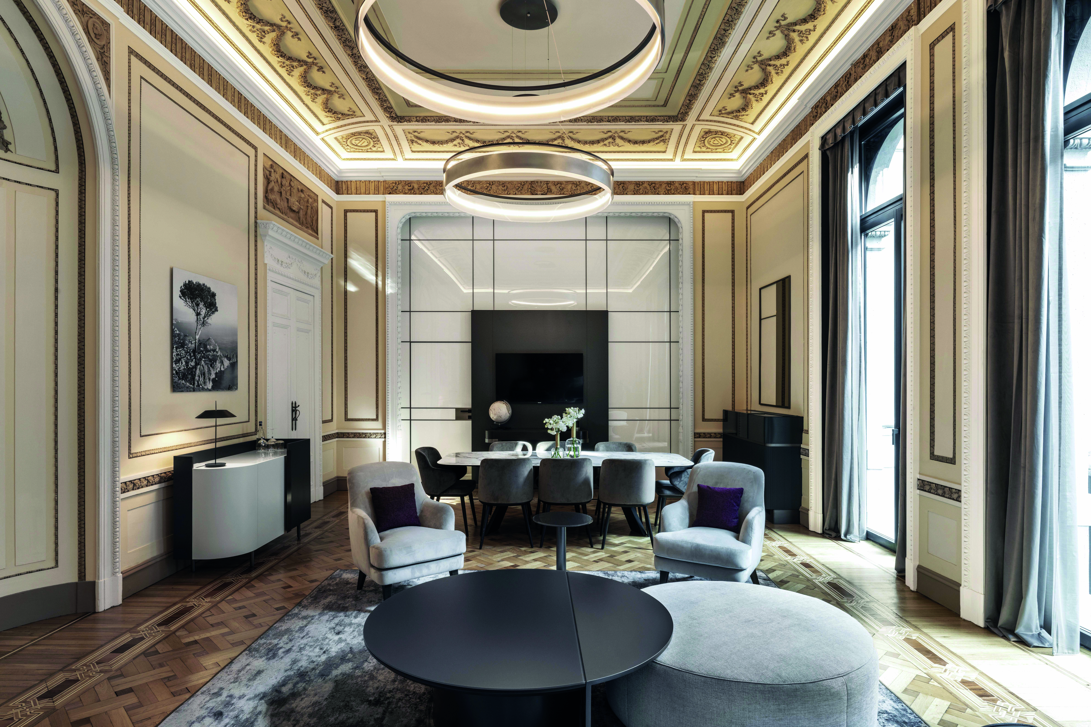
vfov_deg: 64.6
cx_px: 546
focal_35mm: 19
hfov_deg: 86.9
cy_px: 364
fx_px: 576
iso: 200
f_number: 14
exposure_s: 1/2
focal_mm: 19
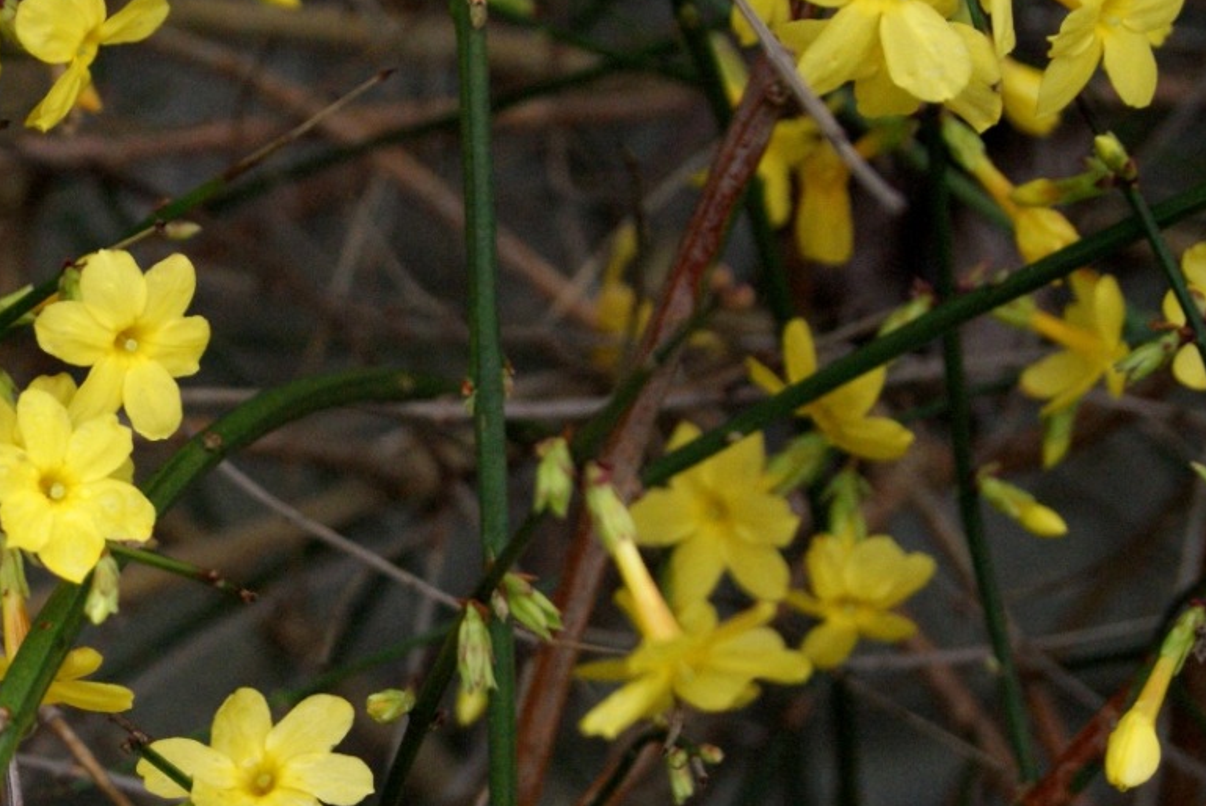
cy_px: 350
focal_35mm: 158
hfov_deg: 12.9
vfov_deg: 8.7
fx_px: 5295
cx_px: 91
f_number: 5.6
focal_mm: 55
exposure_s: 1/100
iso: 800
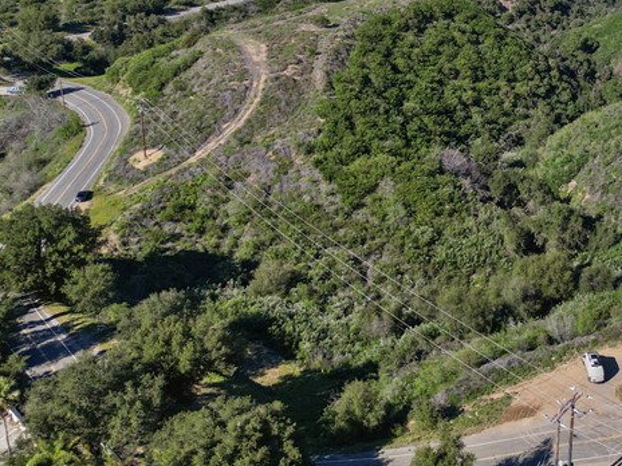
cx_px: 575
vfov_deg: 26.3
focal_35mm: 53
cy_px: 17
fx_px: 952
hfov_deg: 33.9
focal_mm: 6.72
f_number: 1.7
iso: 130
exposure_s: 1/2500
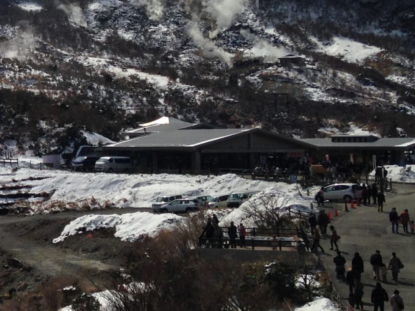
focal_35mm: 94
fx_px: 1127
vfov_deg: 15.7
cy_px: 88
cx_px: -145
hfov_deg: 19.1
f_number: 2.4
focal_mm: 4.12
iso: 50
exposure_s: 1/4926
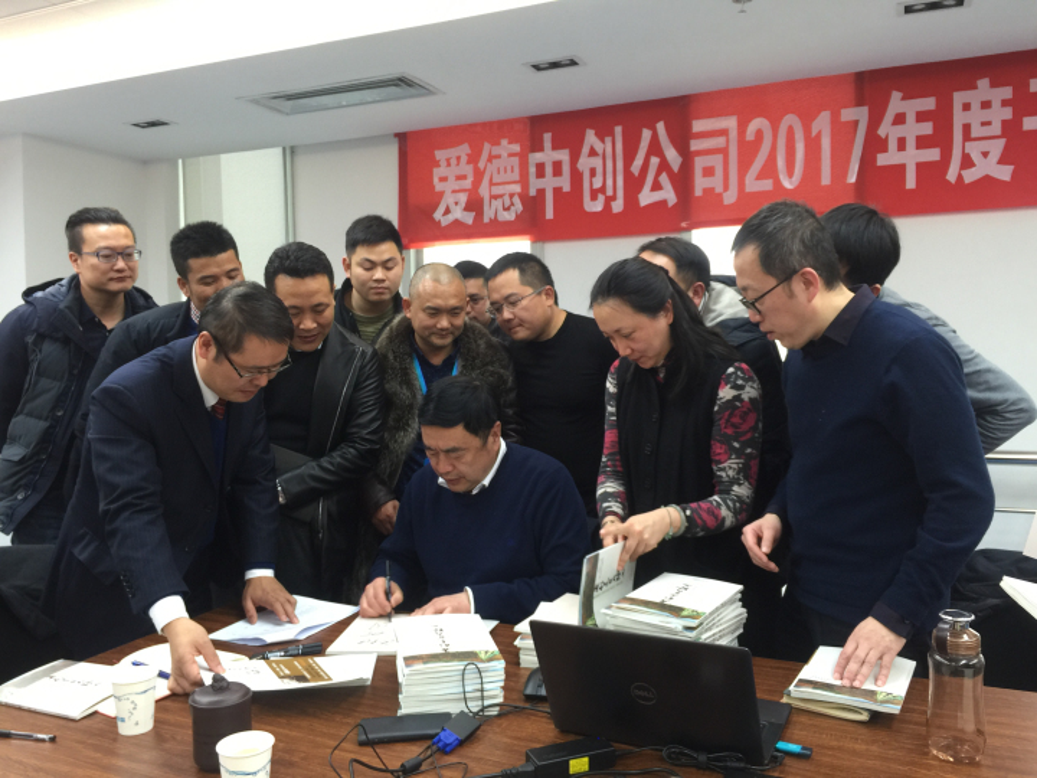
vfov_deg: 48.2
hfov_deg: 61.7
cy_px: 389
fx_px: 869
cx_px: 518
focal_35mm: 29
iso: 40
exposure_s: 1/17
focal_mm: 4.15
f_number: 2.2
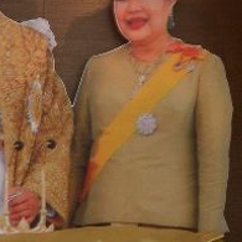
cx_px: 50
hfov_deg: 16.3
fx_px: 838
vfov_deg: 16.4
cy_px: 137
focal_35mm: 106
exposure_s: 1/100
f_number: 4
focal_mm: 4.8
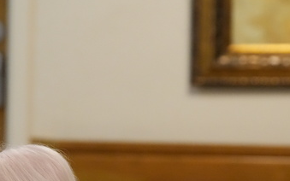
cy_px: 242
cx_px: 20
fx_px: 2917
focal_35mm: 369
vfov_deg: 3.6
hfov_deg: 5.7
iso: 4000
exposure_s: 1/400
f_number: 3.5
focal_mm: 120
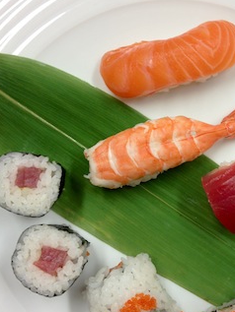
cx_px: 172
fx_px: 479
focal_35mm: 53
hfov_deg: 27.2
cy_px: 177
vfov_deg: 36.1
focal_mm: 4.28
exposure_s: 1/20
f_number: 2.4
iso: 50
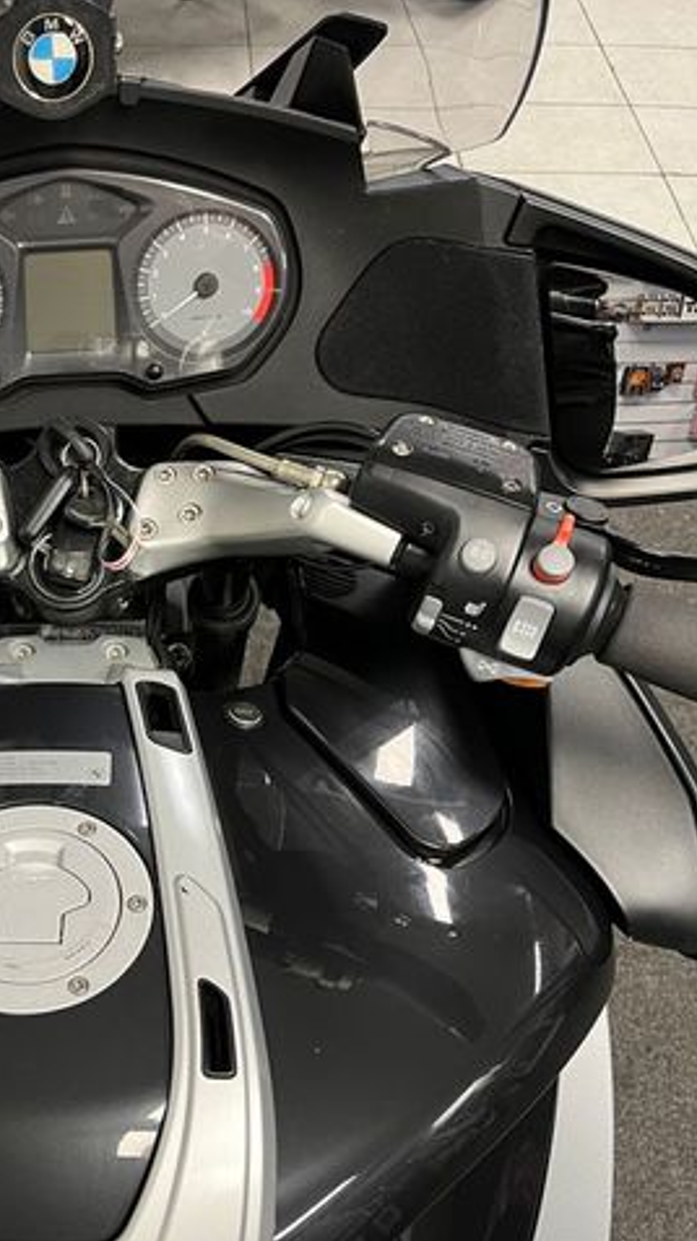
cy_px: 622
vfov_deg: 52.8
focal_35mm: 38
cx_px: 36
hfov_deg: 29.5
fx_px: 1250
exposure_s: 1/50
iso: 160
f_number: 1.6
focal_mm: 5.1
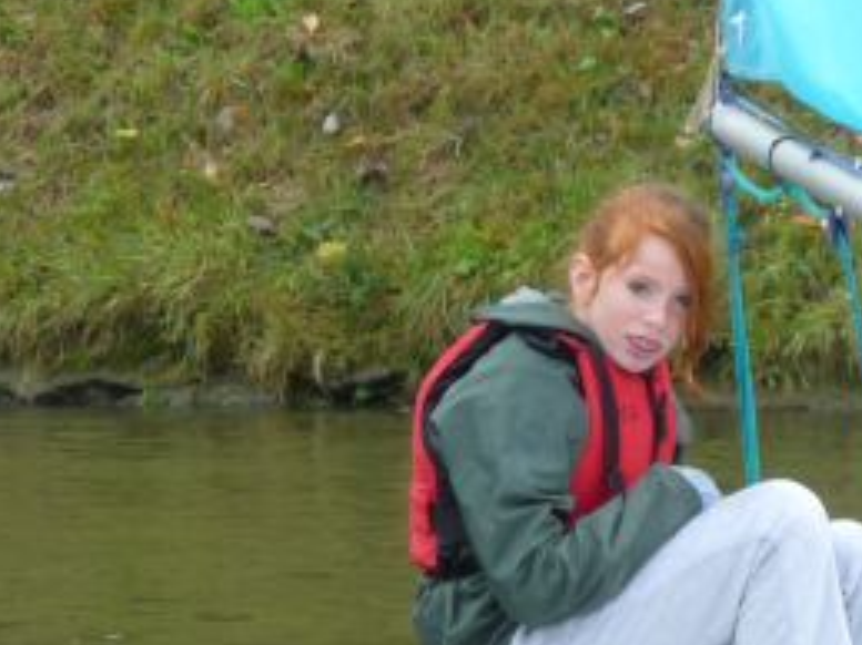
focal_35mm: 937
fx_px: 23322
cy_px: 436
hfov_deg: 2.1
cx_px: 942
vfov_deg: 1.6
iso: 125
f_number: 4.9
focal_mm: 47
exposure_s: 1/125
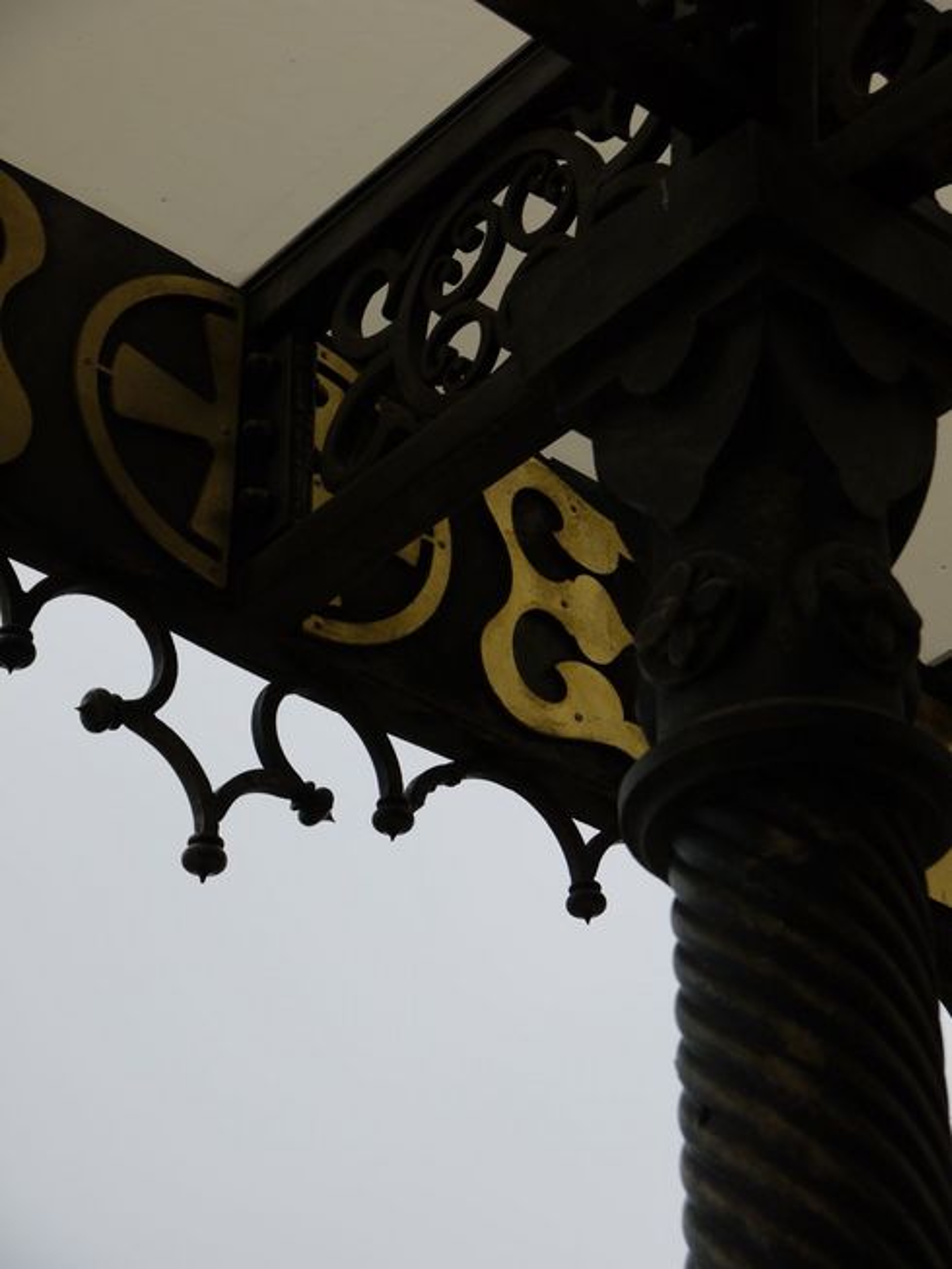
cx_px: 476
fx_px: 3079
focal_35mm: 84
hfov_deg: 17.6
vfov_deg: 23.3
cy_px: 634
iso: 200
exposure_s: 1/250
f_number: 7.1
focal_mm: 42
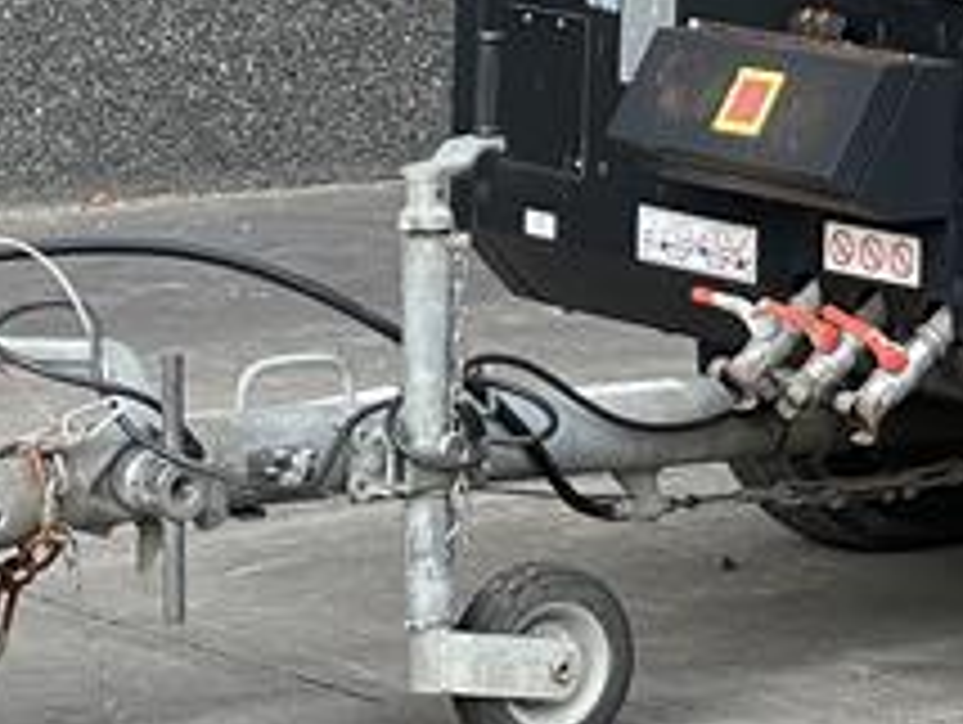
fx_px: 6656
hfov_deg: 8.3
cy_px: -72
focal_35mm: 239
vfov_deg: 6.2
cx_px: 765
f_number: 2.2
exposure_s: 1/230
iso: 20
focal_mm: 7.5
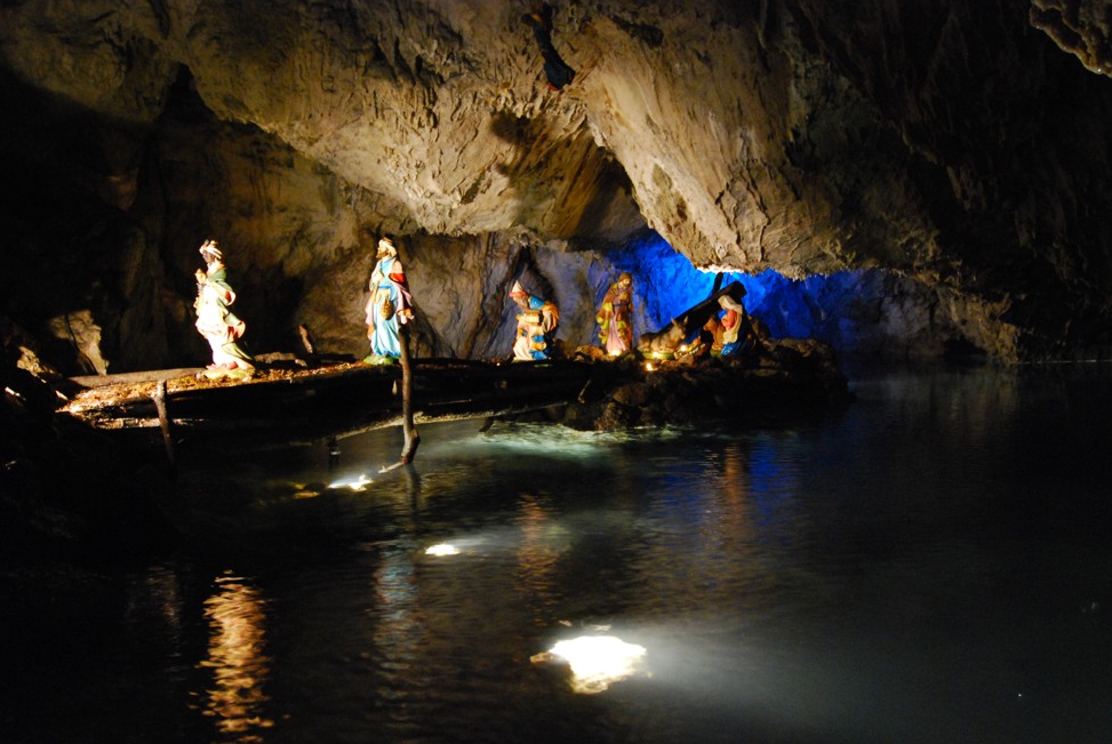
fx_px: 1144
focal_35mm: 37
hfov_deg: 51.8
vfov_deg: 36.0
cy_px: 378
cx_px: 570
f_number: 4
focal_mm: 24
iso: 1600
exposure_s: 1/6
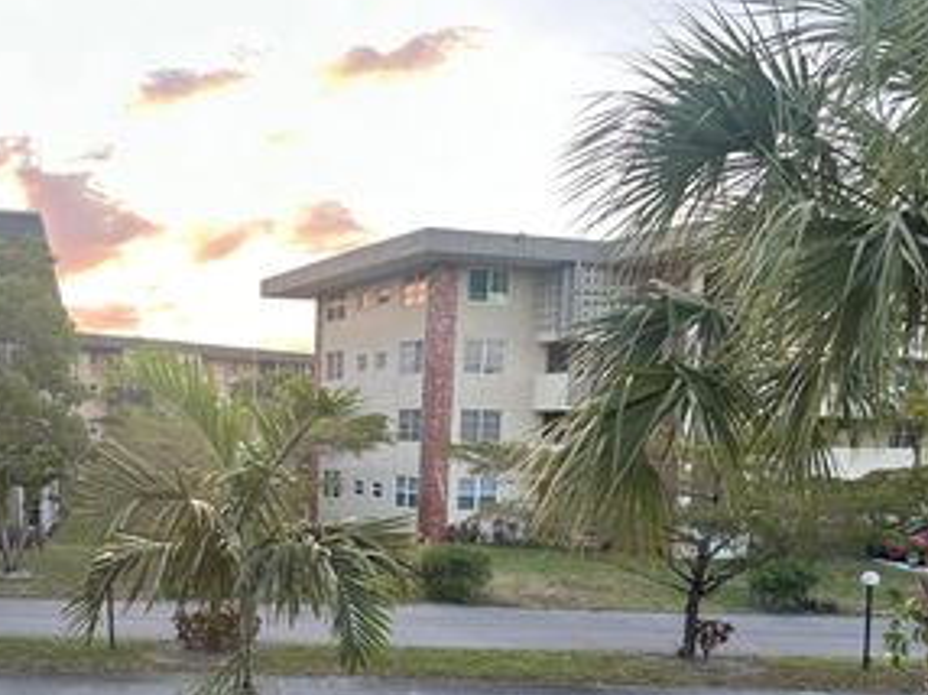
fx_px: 1125
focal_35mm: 42
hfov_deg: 43.5
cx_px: 240
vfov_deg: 33.3
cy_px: 557
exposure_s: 1/121
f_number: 1.78
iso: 64
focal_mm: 6.86
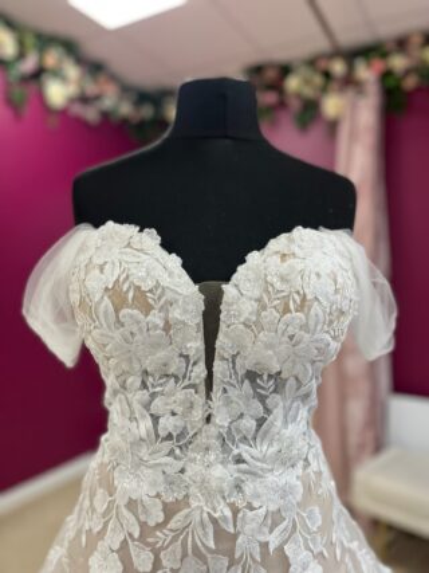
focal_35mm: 26
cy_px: 286
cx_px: 214
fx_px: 430
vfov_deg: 67.3
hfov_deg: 53.0
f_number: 1.6
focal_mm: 5.1
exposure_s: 1/100
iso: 125
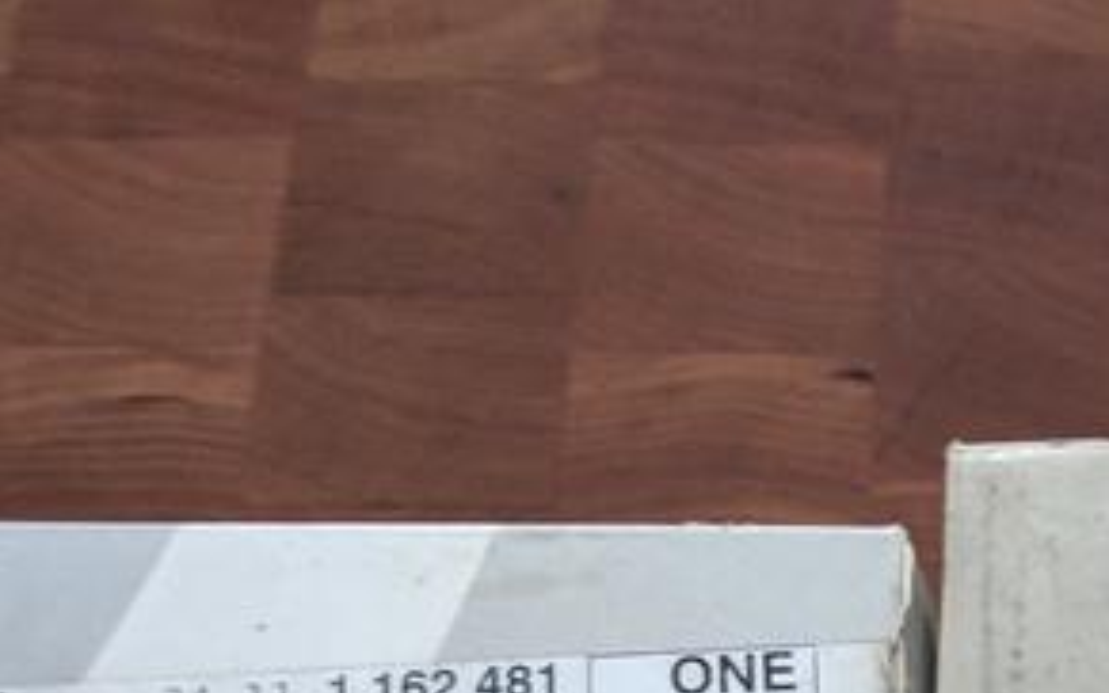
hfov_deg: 20.5
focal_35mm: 96
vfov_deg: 13.0
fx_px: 2902
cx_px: 1254
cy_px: 1011
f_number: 2
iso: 403
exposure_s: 1/40
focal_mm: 4.67
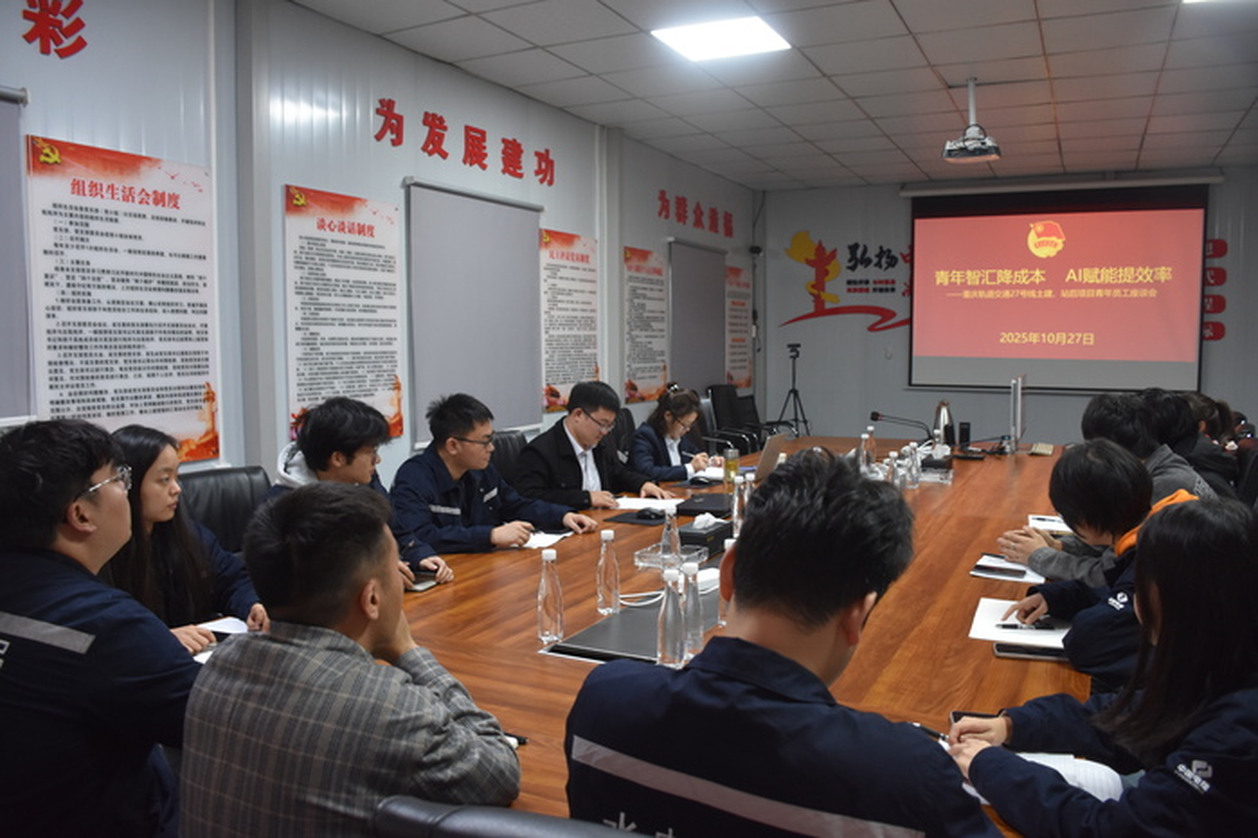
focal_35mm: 27
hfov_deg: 67.4
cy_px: 419
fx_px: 943
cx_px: 629
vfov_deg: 47.9
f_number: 4
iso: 1000
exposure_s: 1/60
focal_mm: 18
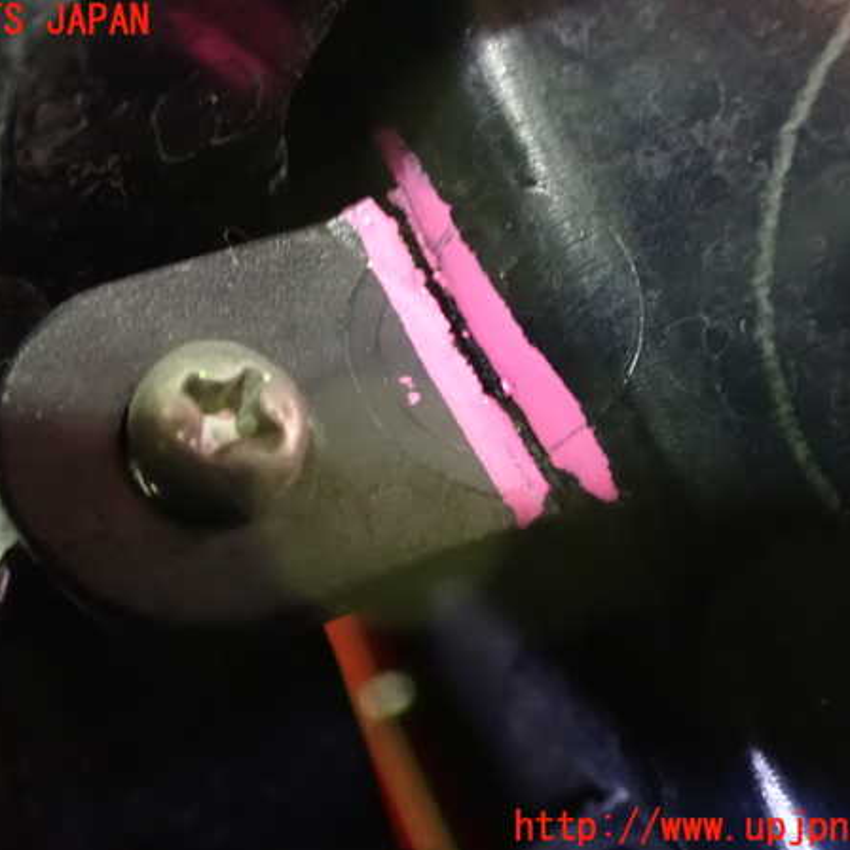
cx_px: 374
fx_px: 1250
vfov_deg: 37.6
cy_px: 425
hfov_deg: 37.5
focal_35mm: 45
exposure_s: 1/25
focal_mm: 6.83
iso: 1600
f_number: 2.7
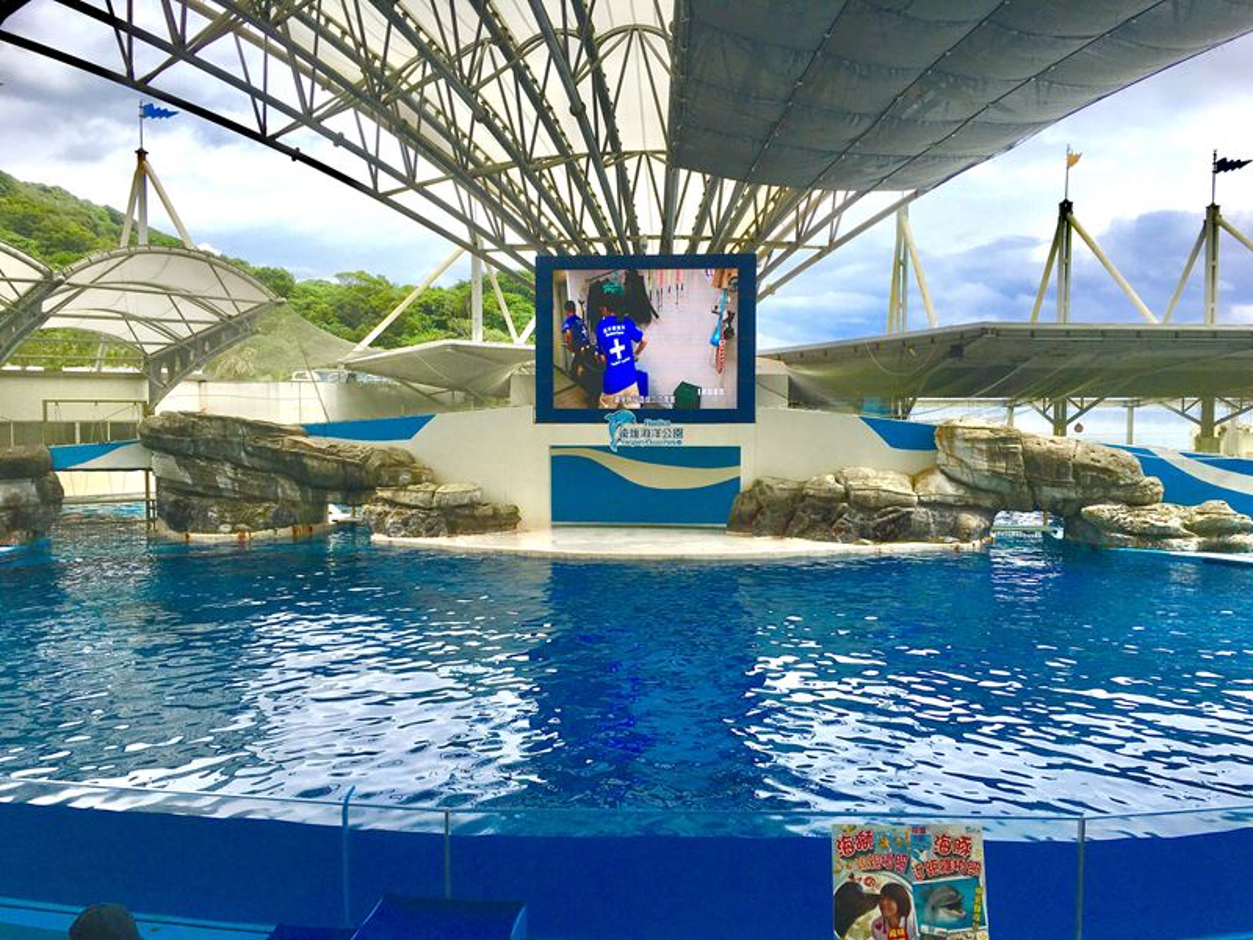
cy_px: 470
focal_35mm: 29
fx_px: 1050
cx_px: 626
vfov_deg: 48.2
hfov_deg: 61.7
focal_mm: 4.15
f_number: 2.2
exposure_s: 1/1972
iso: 25
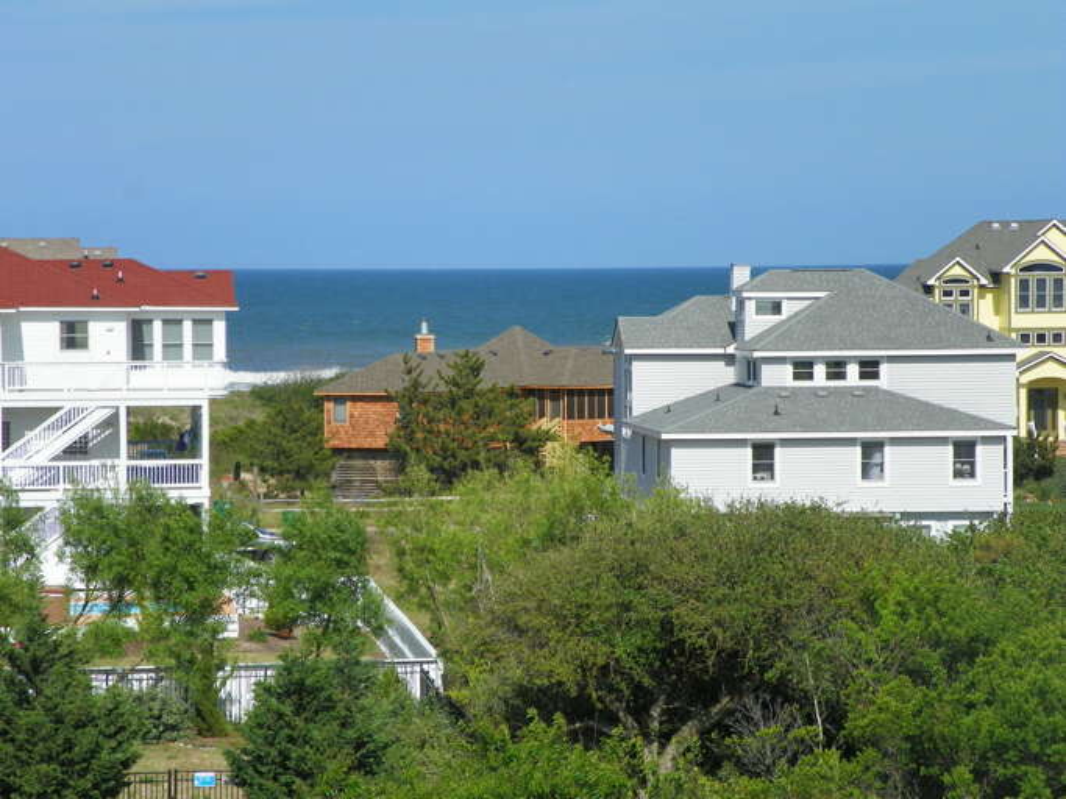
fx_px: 4218
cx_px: 533
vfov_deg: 10.8
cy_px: 400
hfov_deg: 14.4
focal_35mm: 137
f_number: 5.6
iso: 64
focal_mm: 24.3
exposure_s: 1/640
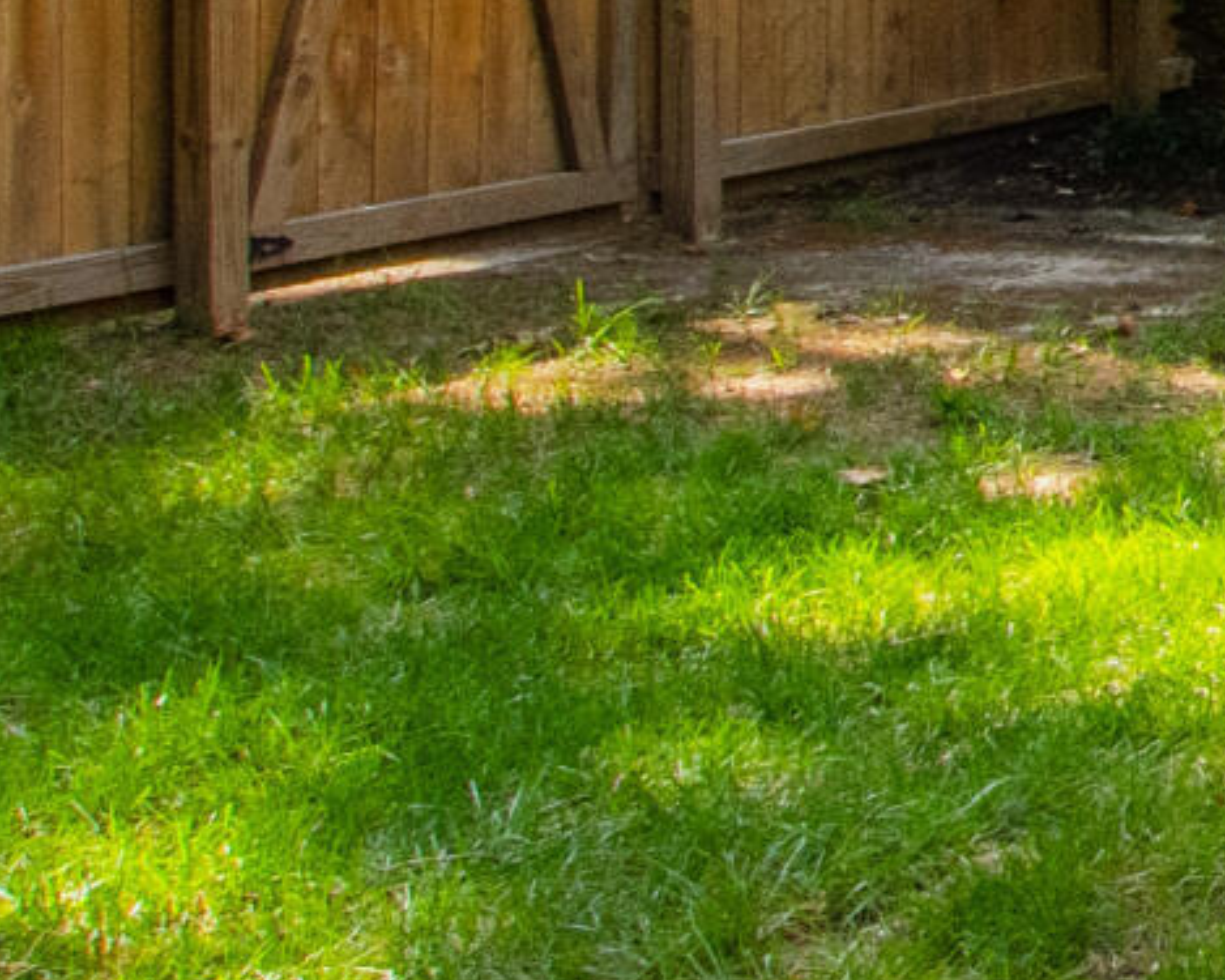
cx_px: 3093
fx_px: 3262
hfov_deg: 13.7
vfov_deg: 16.1
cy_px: -321
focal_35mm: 90
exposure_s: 1/200
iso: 400
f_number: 8
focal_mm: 10
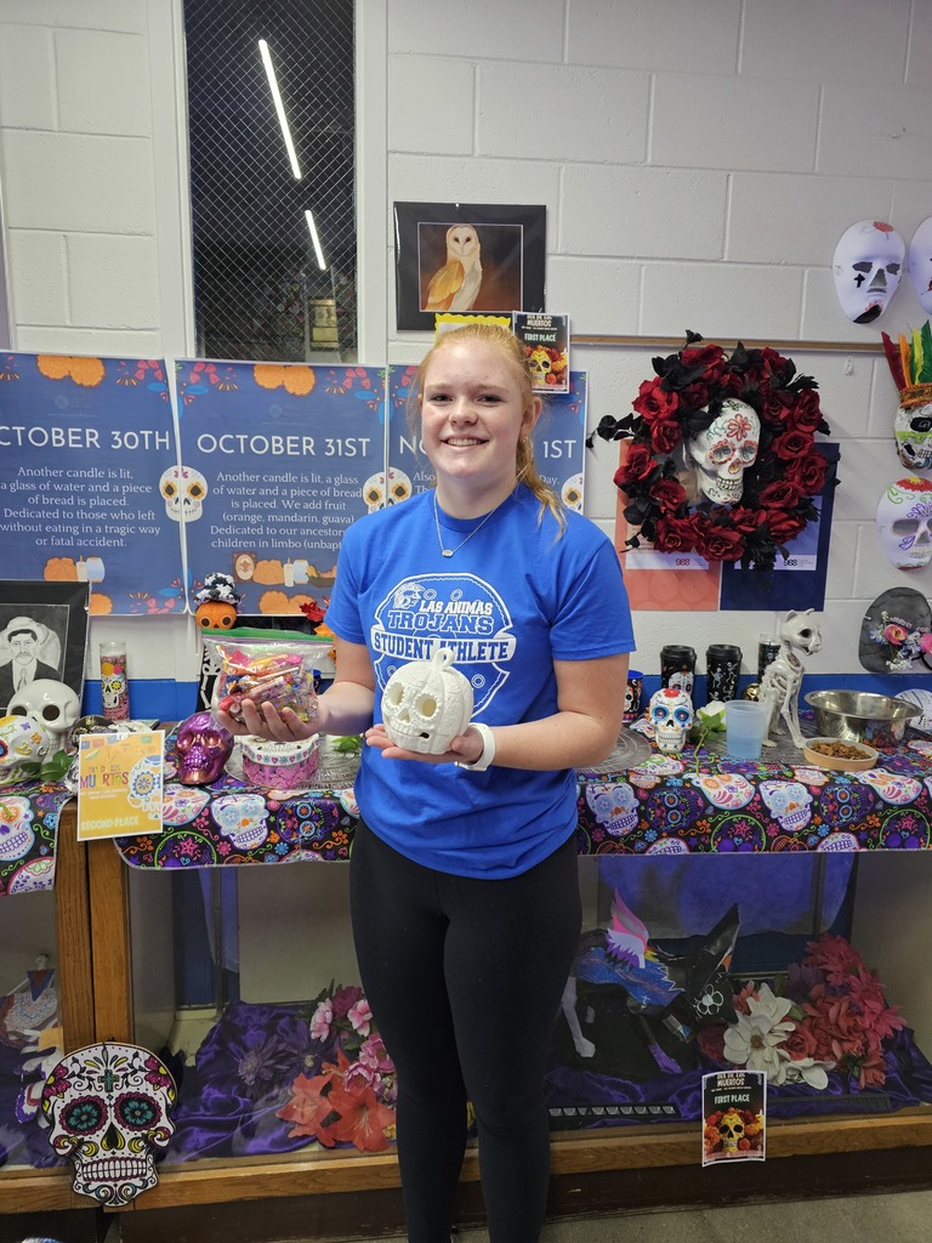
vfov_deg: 73.9
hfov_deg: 58.9
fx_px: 826
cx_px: 466
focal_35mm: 23
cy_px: 622
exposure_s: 1/120
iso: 400
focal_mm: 6.3
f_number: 1.7
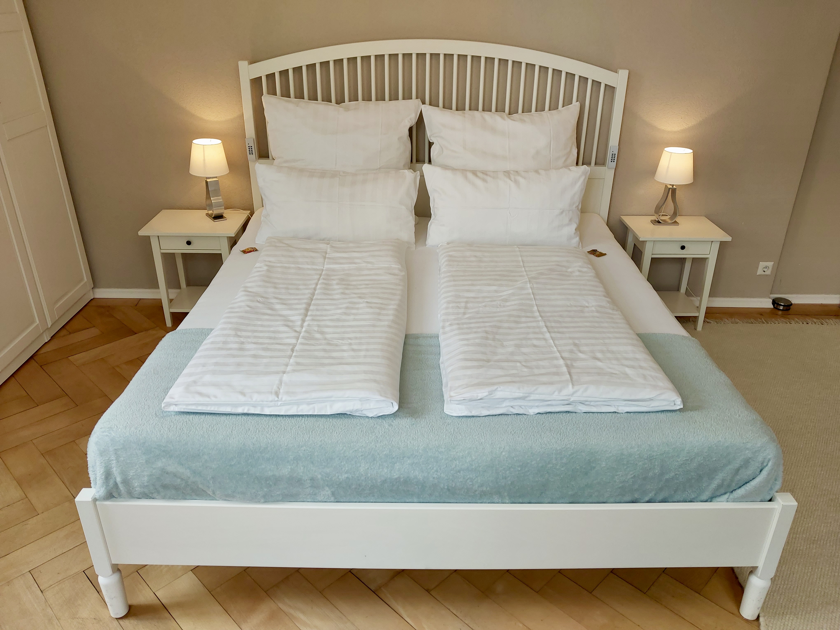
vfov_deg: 46.8
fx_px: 728
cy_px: 315
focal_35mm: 30
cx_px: 420
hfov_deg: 60.0
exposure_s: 1/100
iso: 50
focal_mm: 4.6
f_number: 1.8
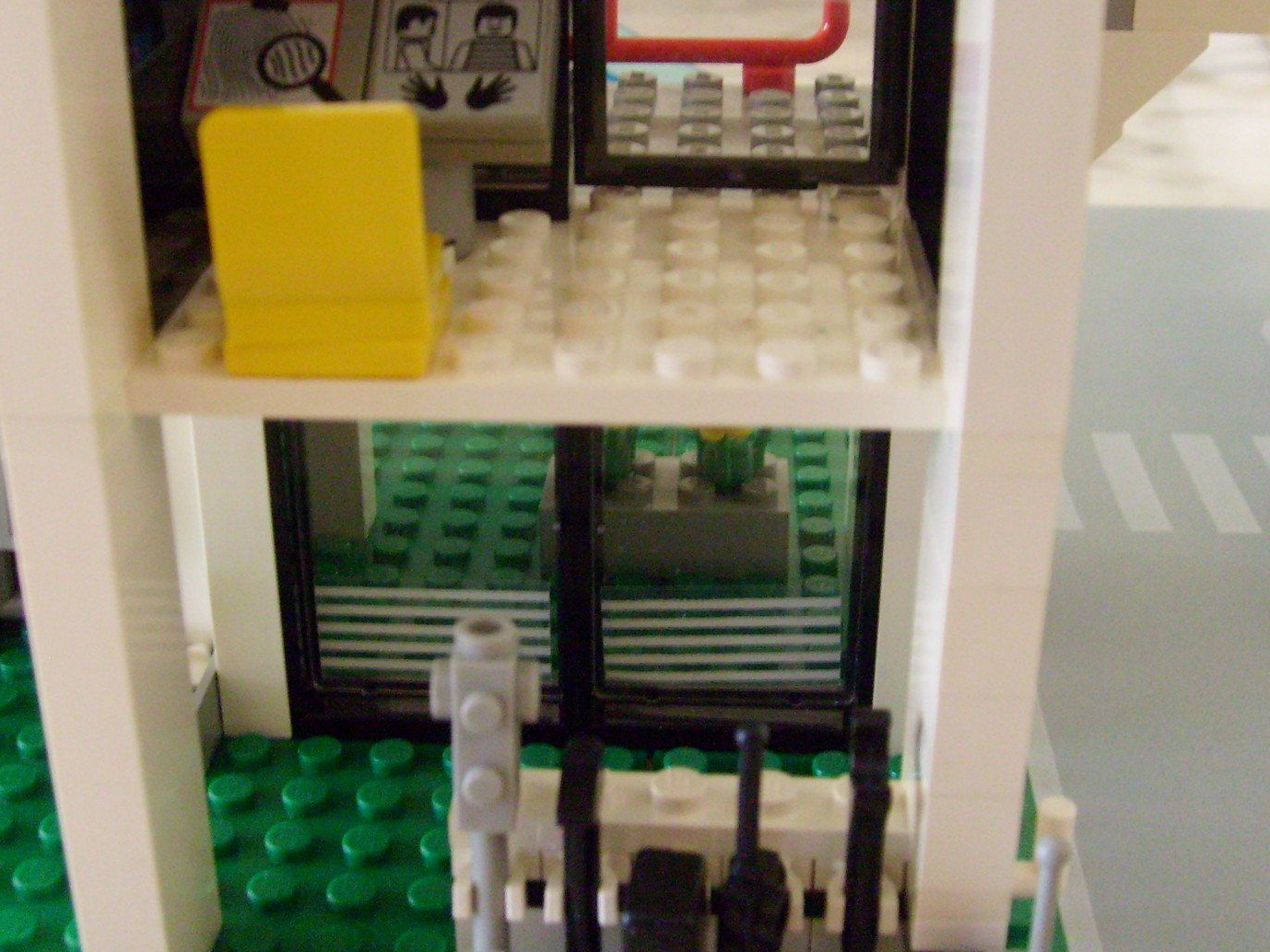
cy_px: 374
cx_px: 635
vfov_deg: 28.0
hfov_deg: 36.8
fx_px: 1908
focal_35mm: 52
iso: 200
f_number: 2.8
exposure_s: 1/10
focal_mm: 5.8
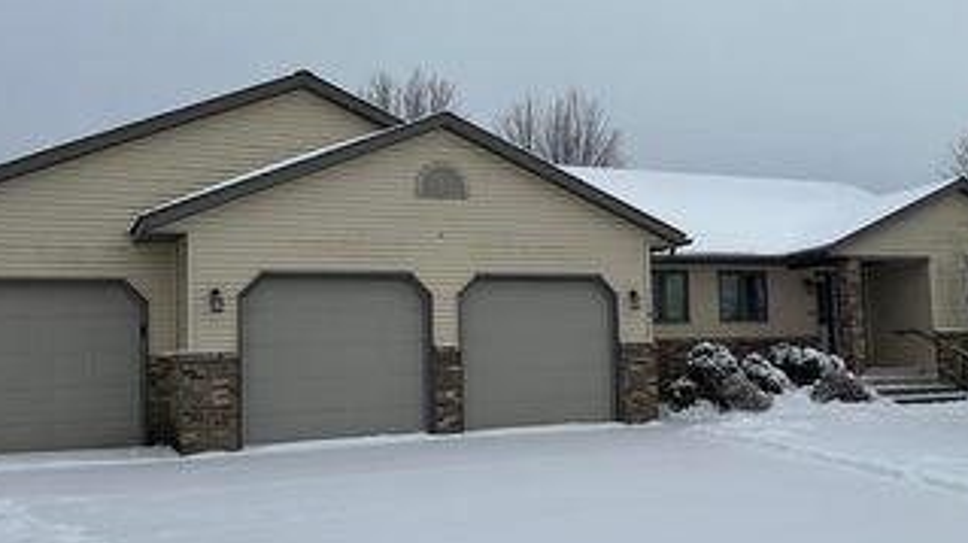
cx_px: 546
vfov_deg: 29.0
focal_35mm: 41
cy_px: 265
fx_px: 1052
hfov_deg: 49.3
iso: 80
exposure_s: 1/5525
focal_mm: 6.86
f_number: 1.78
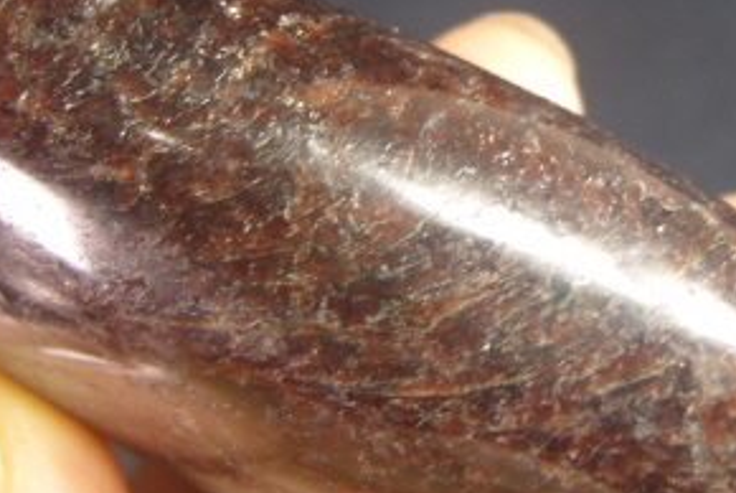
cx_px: 485
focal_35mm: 63
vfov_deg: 21.6
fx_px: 1289
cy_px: 257
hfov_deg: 31.6
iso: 80
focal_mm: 7.4
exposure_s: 1/60
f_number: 2.8
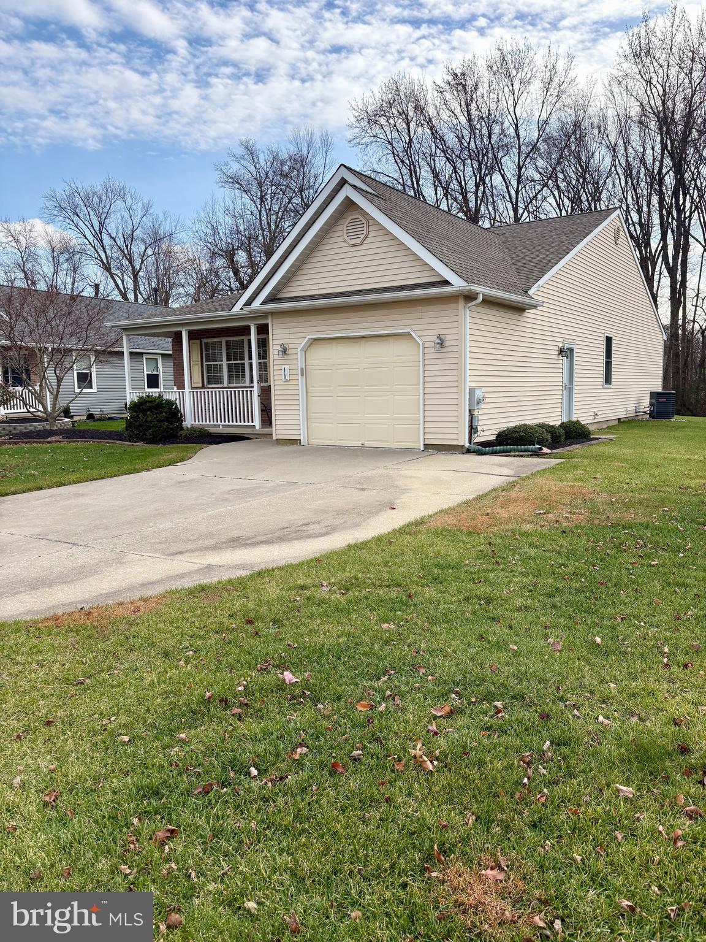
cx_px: 353
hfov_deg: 53.1
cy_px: 471
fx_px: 707
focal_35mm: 26
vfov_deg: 67.3
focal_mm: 5.96
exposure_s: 1/2538
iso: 64
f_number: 1.6
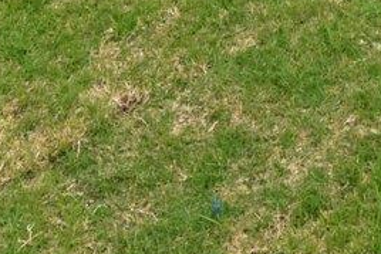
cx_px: 553
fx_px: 1133
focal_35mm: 107
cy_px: -670
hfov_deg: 17.4
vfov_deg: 8.6
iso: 400
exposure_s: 1/1000
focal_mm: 14
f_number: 8
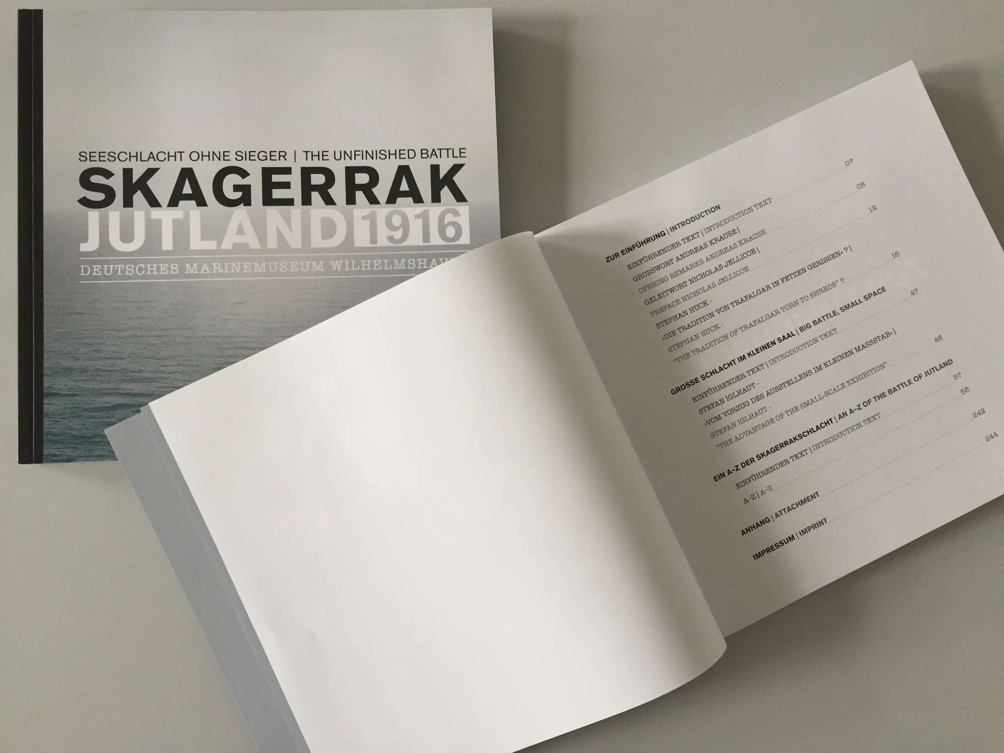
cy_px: 376
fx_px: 841
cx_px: 502
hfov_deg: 61.7
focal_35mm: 29
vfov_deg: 48.2
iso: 40
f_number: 2.2
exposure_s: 1/33
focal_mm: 4.15
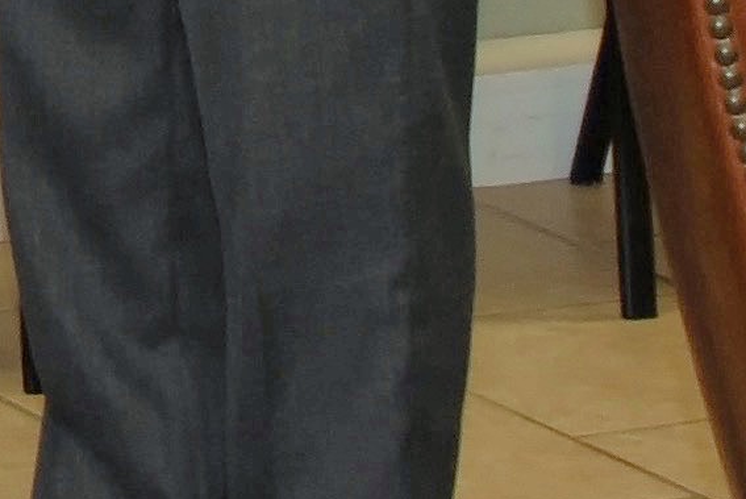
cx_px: -810
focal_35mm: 328
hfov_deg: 6.1
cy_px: -1139
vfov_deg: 4.0
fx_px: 6802
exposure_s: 1/60
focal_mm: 32
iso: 200
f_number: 4
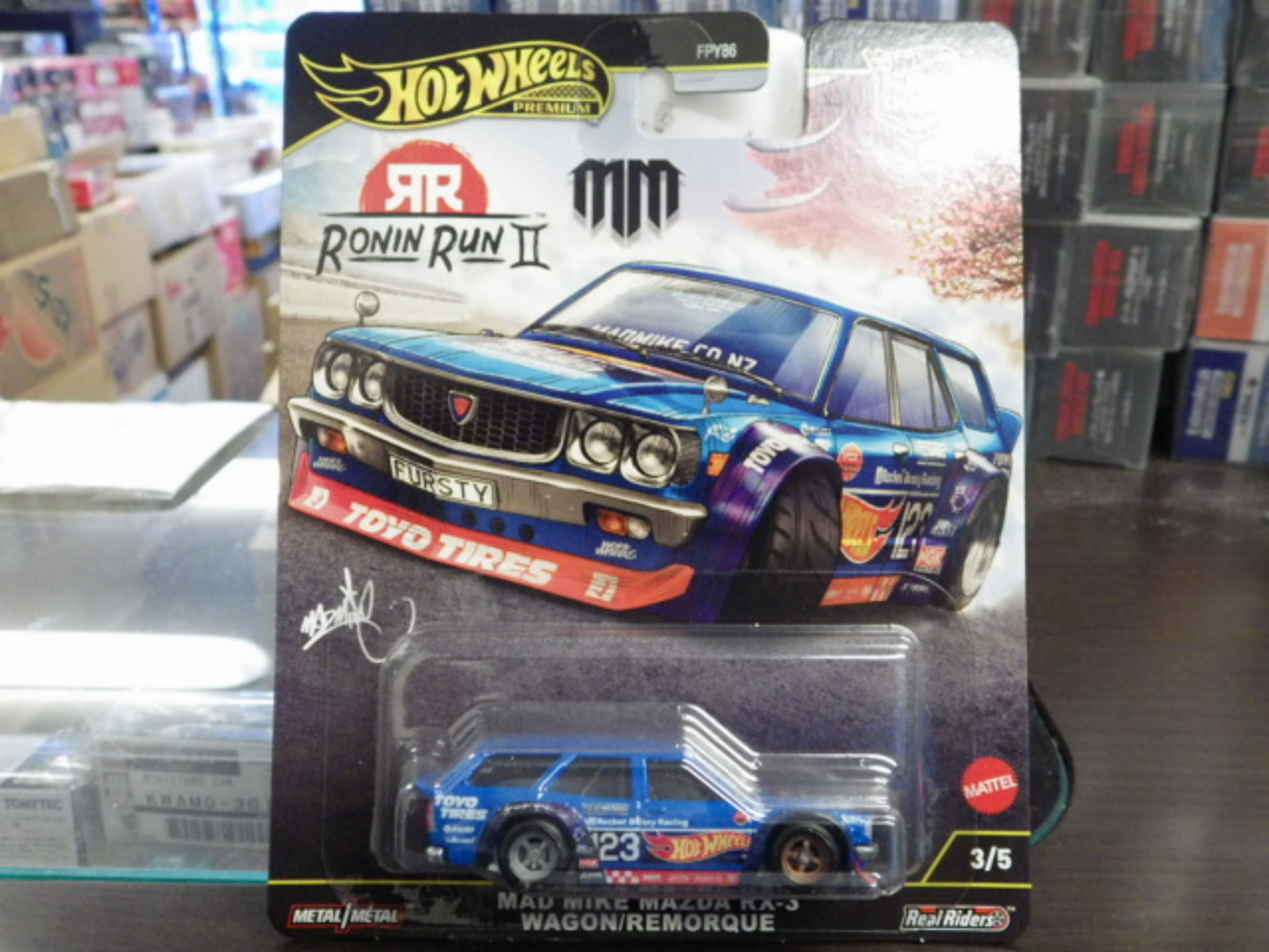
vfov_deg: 41.8
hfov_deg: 54.0
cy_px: 476
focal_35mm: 34
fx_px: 1246
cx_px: 634
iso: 800
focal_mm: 6.2
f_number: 3.4
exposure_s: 1/50
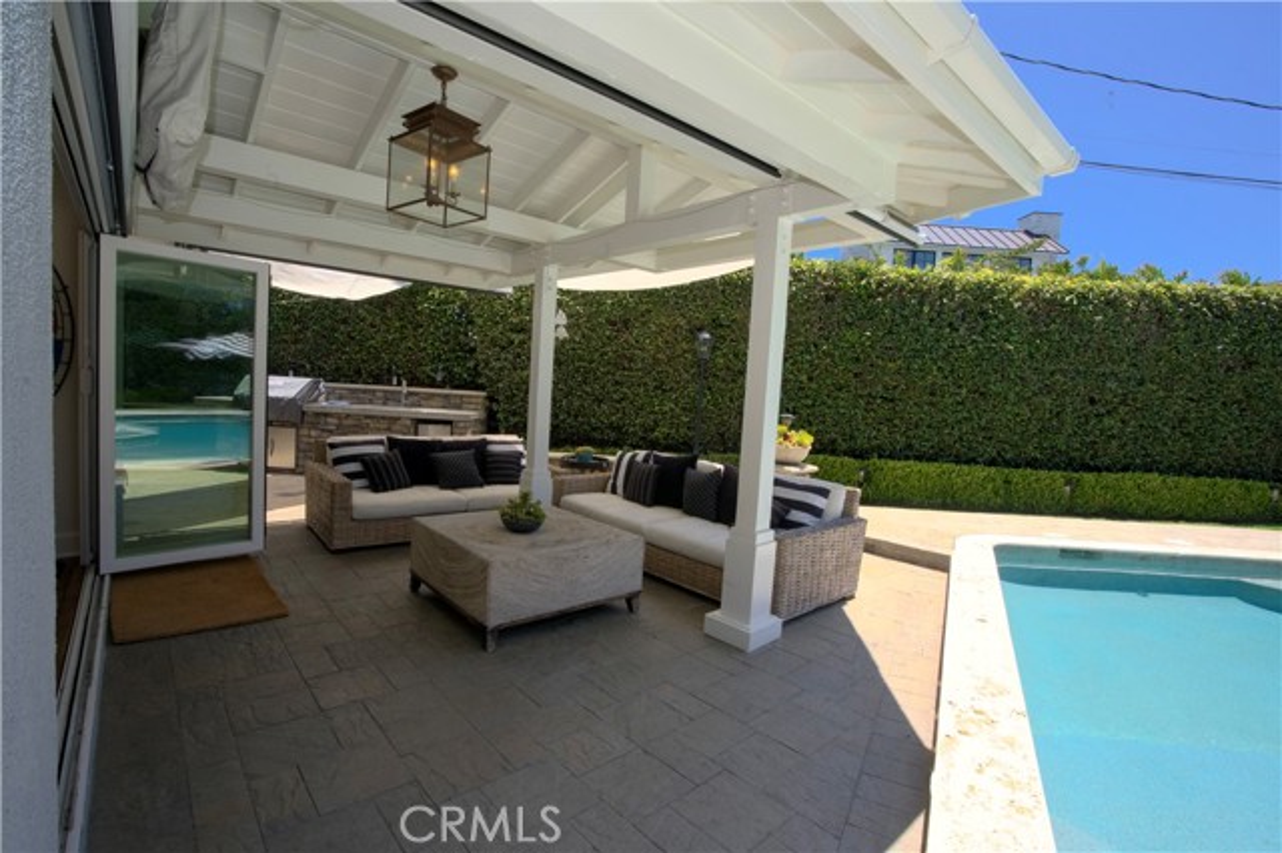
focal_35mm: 16
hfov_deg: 96.8
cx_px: 641
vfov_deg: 73.7
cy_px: 426
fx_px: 569
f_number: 16
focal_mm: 16
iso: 800
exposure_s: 1/125
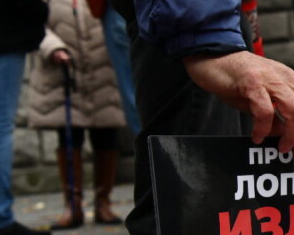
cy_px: 184
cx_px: 482
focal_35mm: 78
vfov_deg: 19.5
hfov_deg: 19.9
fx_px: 679
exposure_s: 1/1000
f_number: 4.5
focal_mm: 24
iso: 800
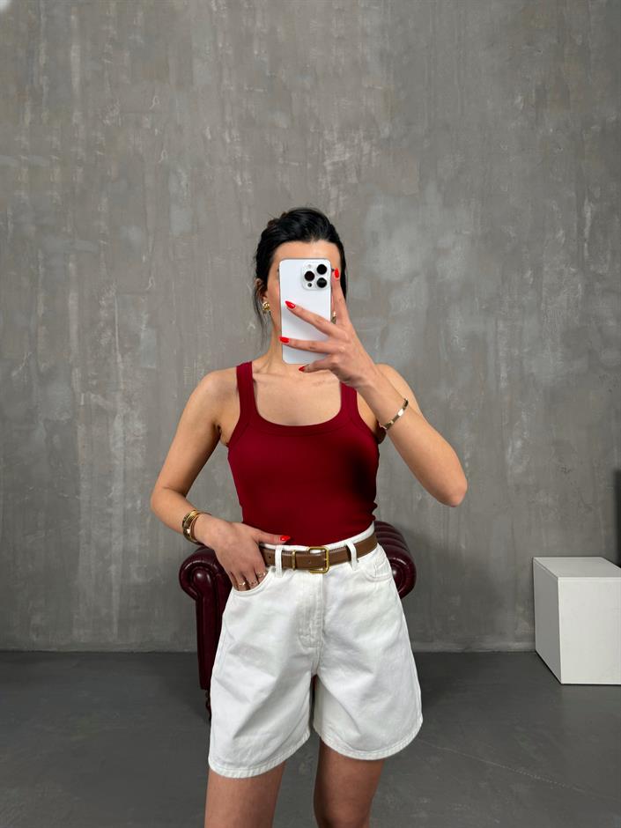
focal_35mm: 24
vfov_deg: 71.6
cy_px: 414
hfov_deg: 56.8
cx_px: 310
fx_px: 574
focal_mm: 6.76
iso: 100
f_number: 1.78
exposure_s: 1/121
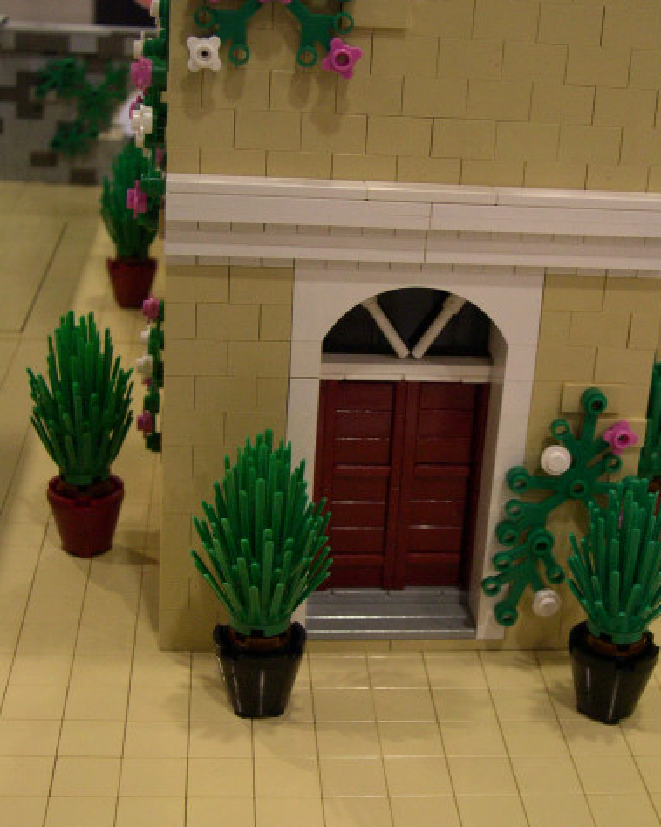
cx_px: 390
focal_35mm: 58
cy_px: 427
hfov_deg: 26.2
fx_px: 1419
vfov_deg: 32.5
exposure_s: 1/32.2
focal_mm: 10.1
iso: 400
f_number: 3.1
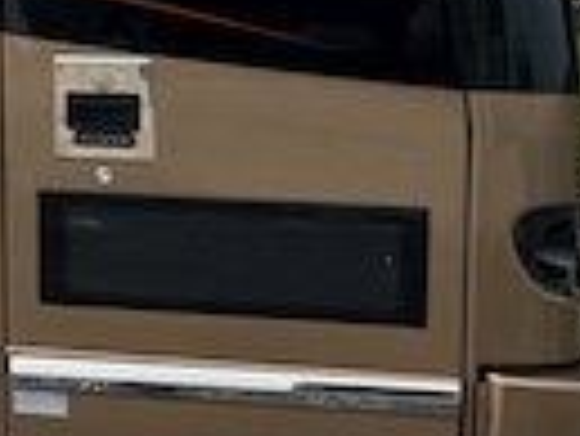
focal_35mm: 186
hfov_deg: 8.4
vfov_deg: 7.8
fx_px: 3119
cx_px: -1313
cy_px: -252
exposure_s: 1/6711
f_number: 1.78
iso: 80
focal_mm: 6.76
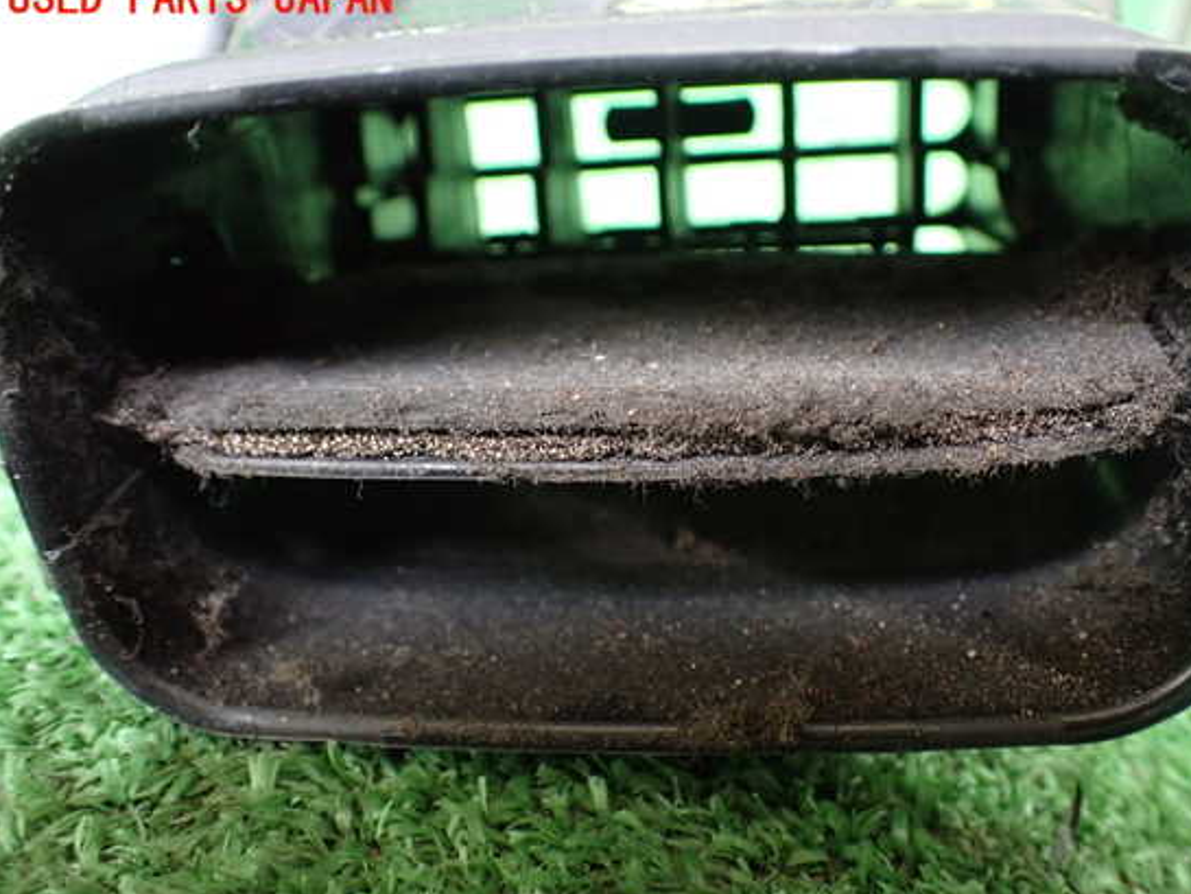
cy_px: 463
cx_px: 651
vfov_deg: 43.0
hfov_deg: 55.3
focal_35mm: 33
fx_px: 1136
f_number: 2.3
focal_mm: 5.4
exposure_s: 1/50
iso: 800
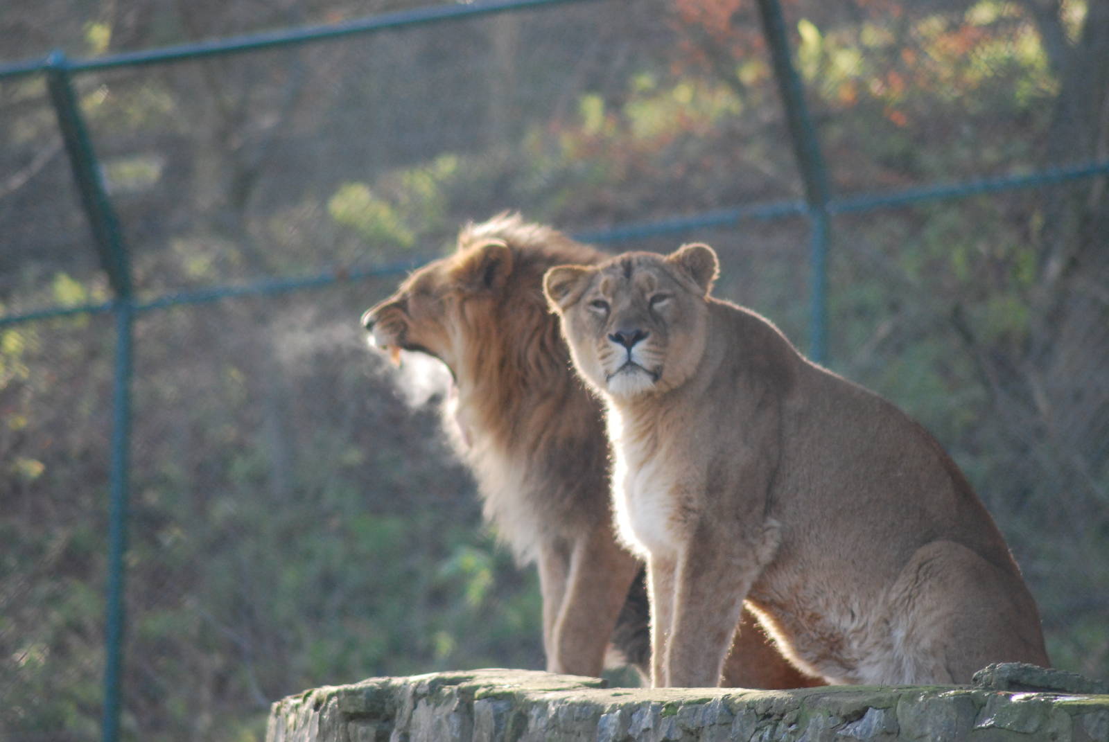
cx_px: 554
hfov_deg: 4.6
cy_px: 371
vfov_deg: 3.1
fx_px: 13879
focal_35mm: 450
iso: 800
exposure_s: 1/250
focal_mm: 300
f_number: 5.6
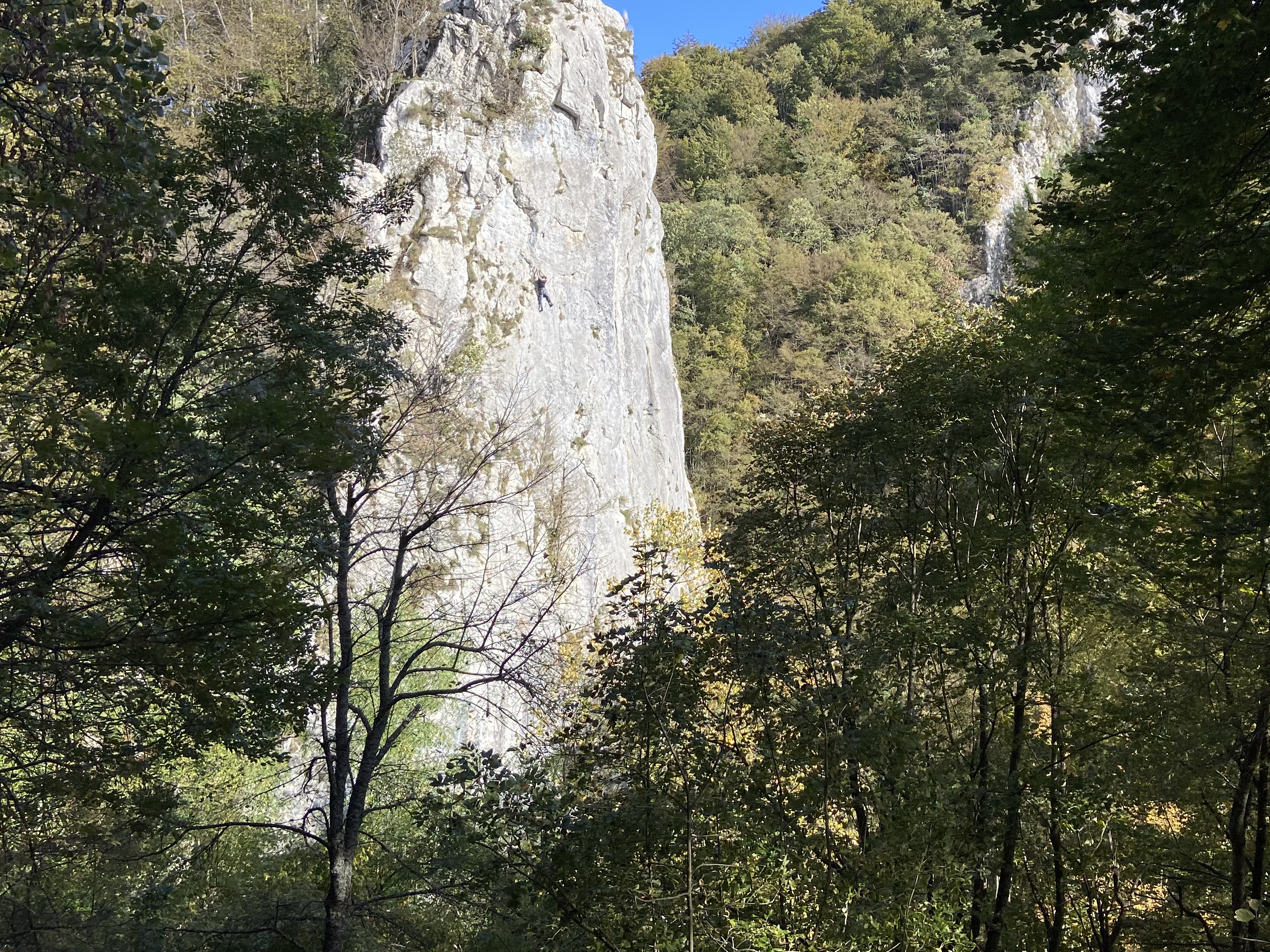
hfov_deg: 51.1
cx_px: 743
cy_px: 358
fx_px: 1321
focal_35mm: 36
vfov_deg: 39.4
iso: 32
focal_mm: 4.25
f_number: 1.8
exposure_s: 1/1629
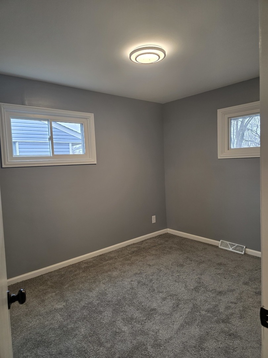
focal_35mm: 23
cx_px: 134
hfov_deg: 58.9
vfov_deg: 73.9
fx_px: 237
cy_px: 179
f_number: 1.7
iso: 200
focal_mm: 6.3
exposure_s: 1/120
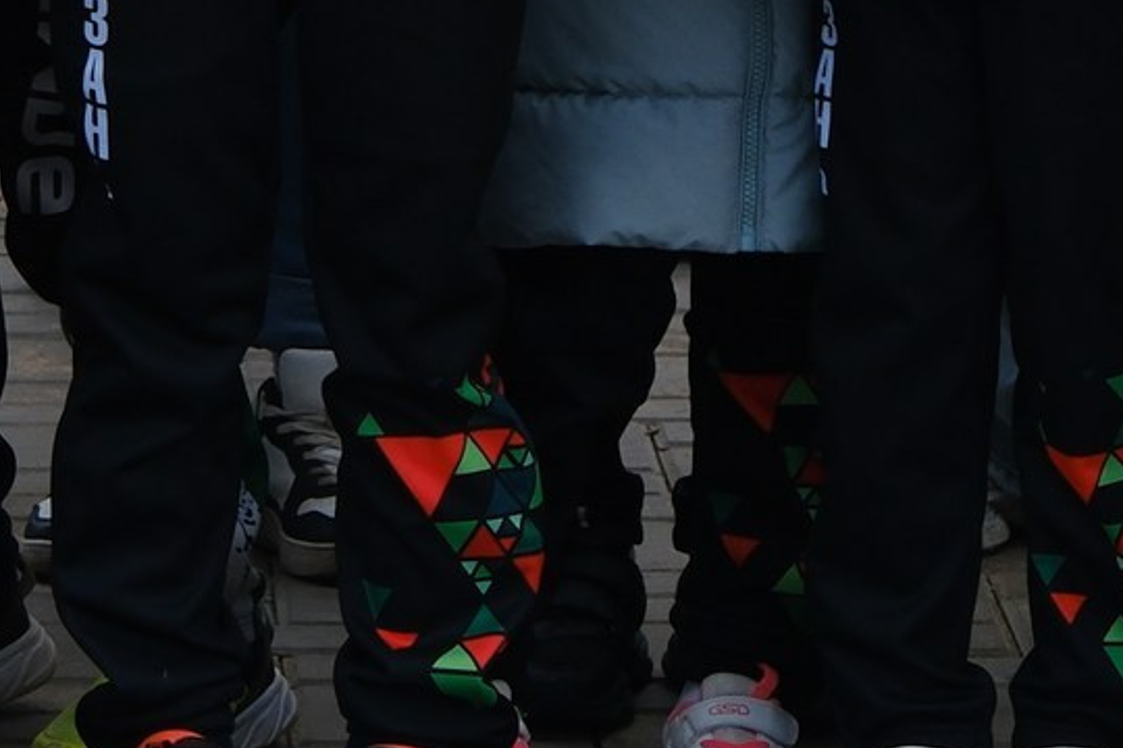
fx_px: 12134
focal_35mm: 389
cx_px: -164
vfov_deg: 3.5
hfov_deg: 5.3
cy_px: -541
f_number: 4
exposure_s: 1/1600
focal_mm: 54.5
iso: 400
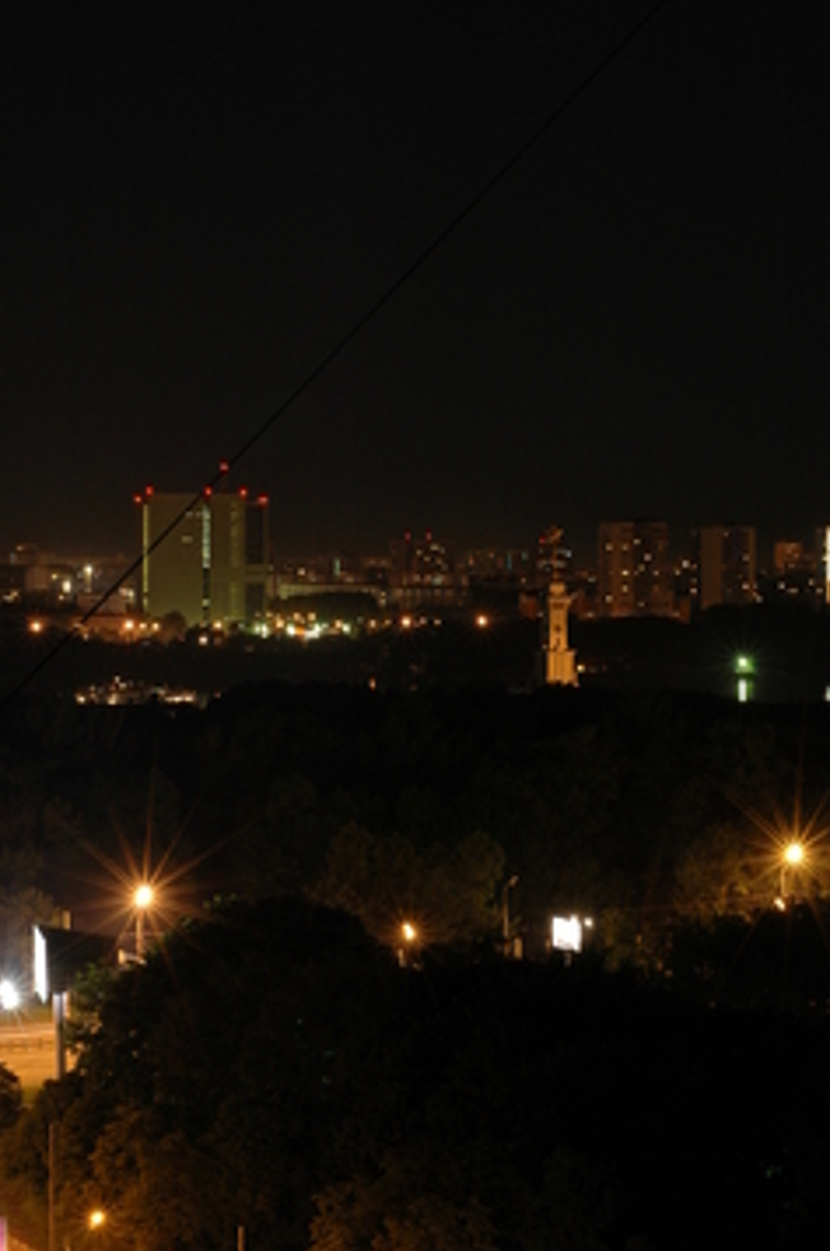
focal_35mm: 84
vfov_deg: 24.2
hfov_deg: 16.2
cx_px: 447
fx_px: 2913
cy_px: 578
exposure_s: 15
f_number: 11
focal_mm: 50
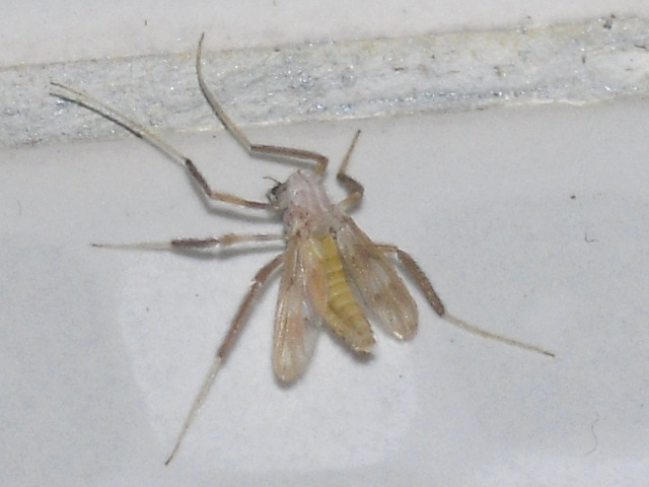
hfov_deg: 28.2
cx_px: 324
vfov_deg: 21.3
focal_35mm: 69
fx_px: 1294
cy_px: 244
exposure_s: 1/40
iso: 100
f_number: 4.2
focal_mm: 12.3
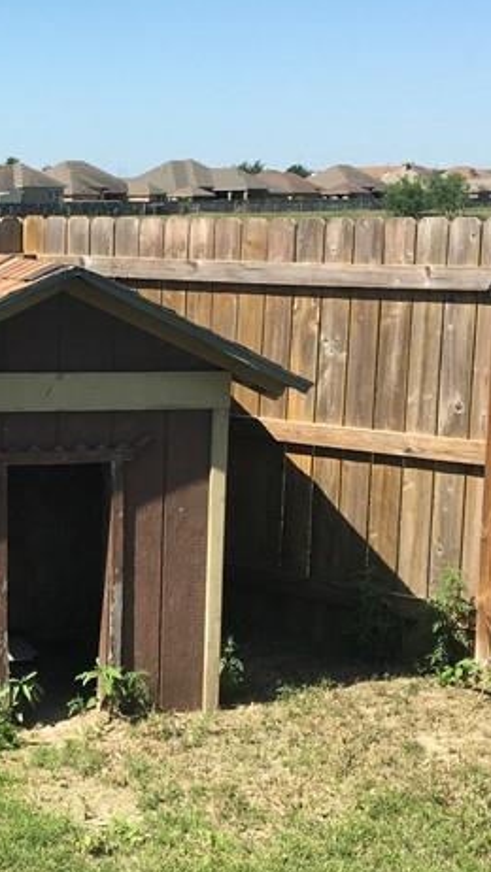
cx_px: -21
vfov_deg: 30.0
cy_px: 551
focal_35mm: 70
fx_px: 1620
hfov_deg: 16.8
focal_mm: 4.15
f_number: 2.2
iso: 25
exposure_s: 1/1672
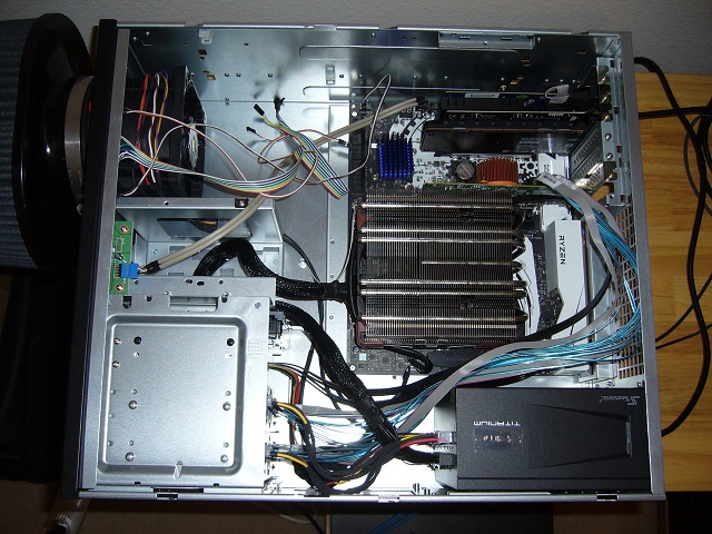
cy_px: 267
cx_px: 356
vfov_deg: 40.7
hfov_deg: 52.6
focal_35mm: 35
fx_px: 720
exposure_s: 1/30
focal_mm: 5.8
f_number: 2.8
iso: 100
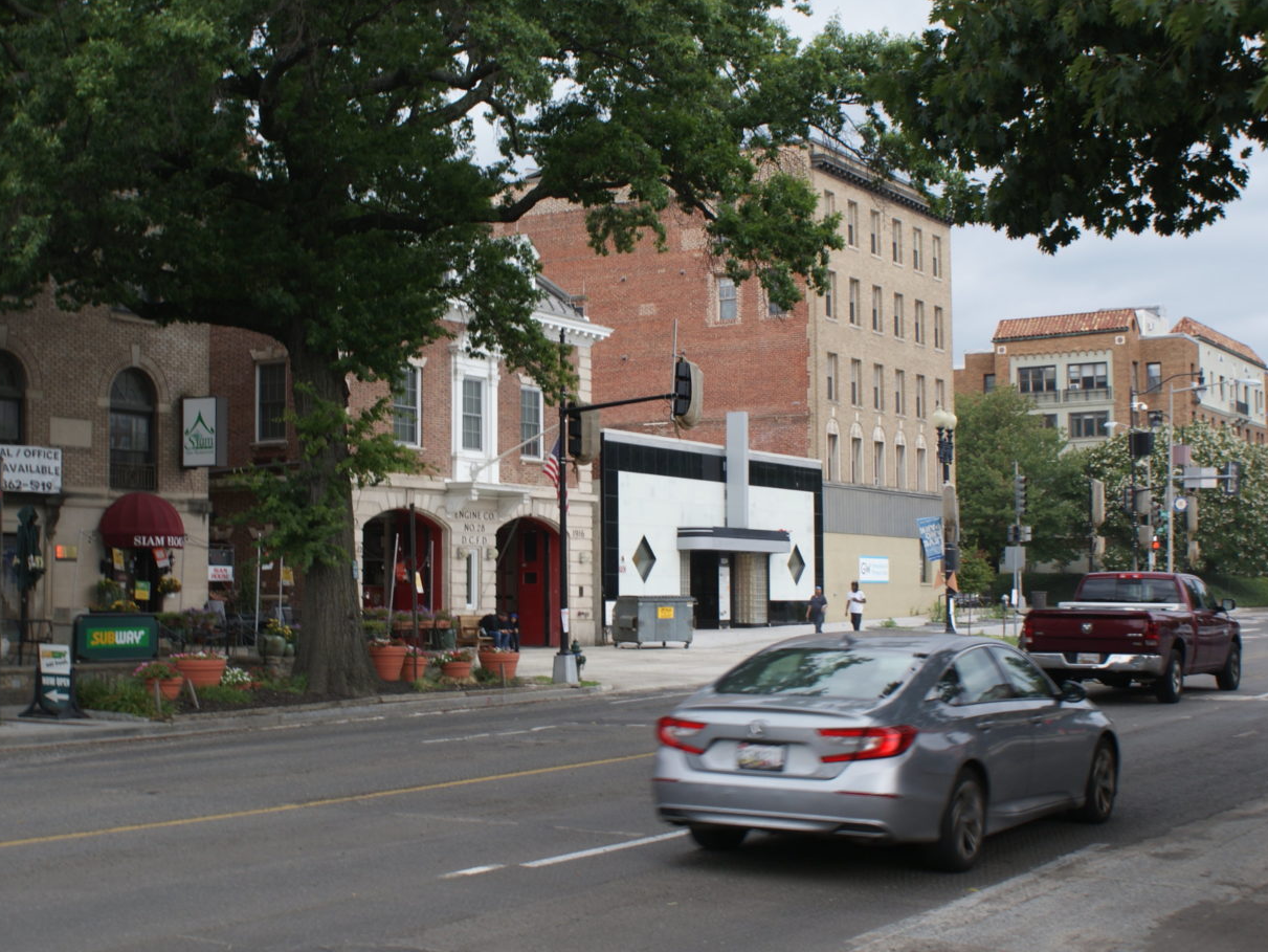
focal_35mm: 50
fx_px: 1832
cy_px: 470
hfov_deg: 38.1
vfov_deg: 29.1
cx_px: 568
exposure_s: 1/60
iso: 100
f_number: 6.3
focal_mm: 28
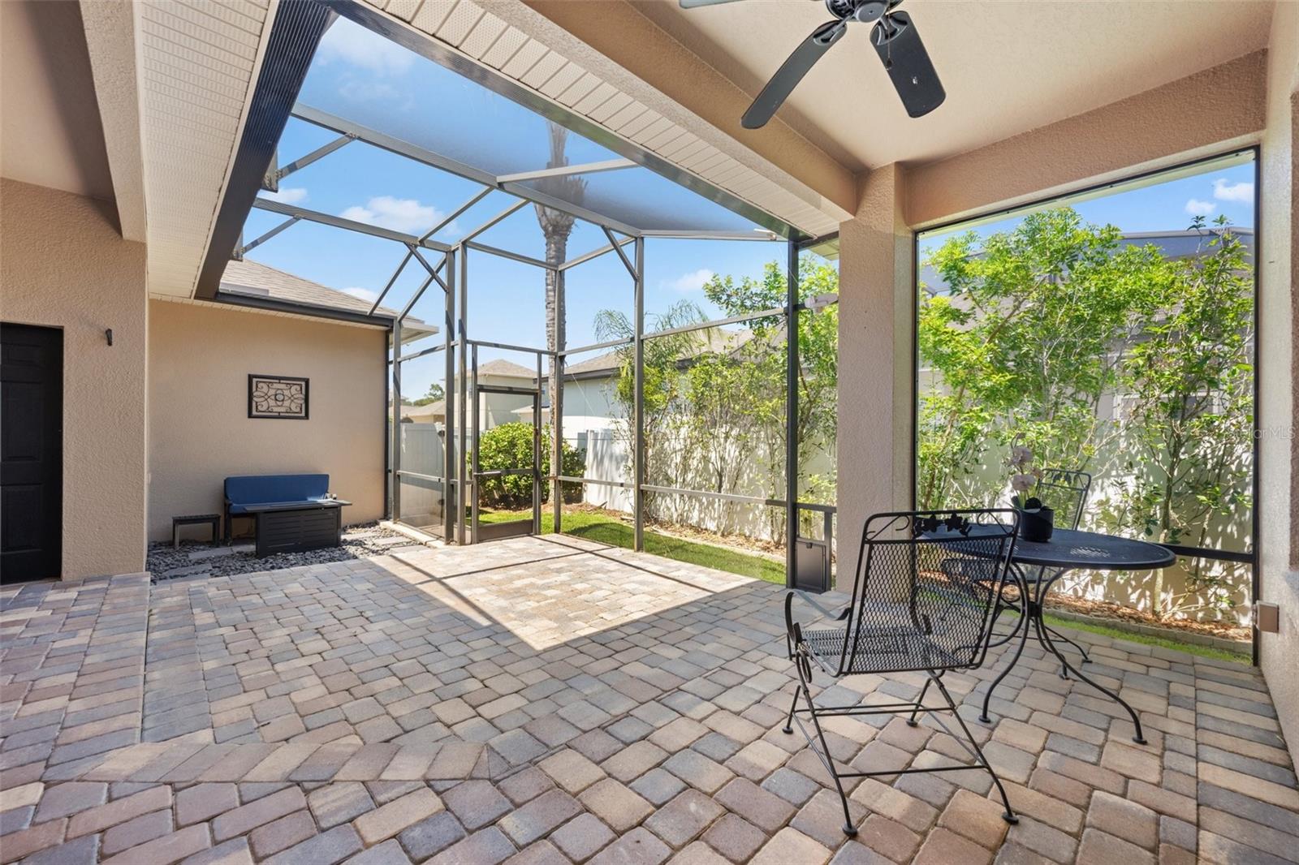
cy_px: 432
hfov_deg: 104.3
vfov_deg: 81.2
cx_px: 650
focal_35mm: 14
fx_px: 505
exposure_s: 1/30
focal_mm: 14
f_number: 8
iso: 400
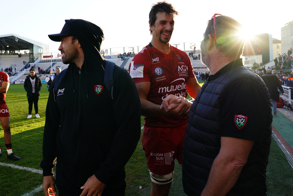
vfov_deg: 42.1
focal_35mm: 31
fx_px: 252
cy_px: 76
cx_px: 114
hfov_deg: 59.7
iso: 1000
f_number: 6.3
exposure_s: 1/800
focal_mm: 24
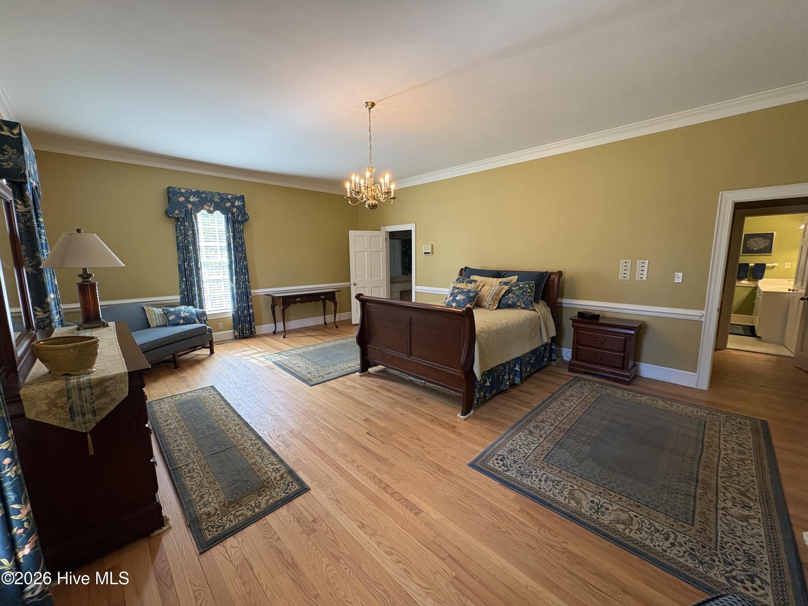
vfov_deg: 85.7
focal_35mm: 14
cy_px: 303
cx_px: 404
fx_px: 327
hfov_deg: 102.1
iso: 250
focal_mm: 2.22
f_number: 2.2
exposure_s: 1/60
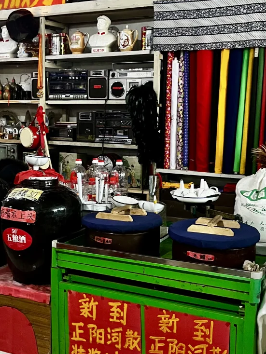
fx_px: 522
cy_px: 181
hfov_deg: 28.5
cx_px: 110
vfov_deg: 37.5
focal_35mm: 51
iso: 400
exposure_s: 1/33
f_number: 1.6
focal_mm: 5.1
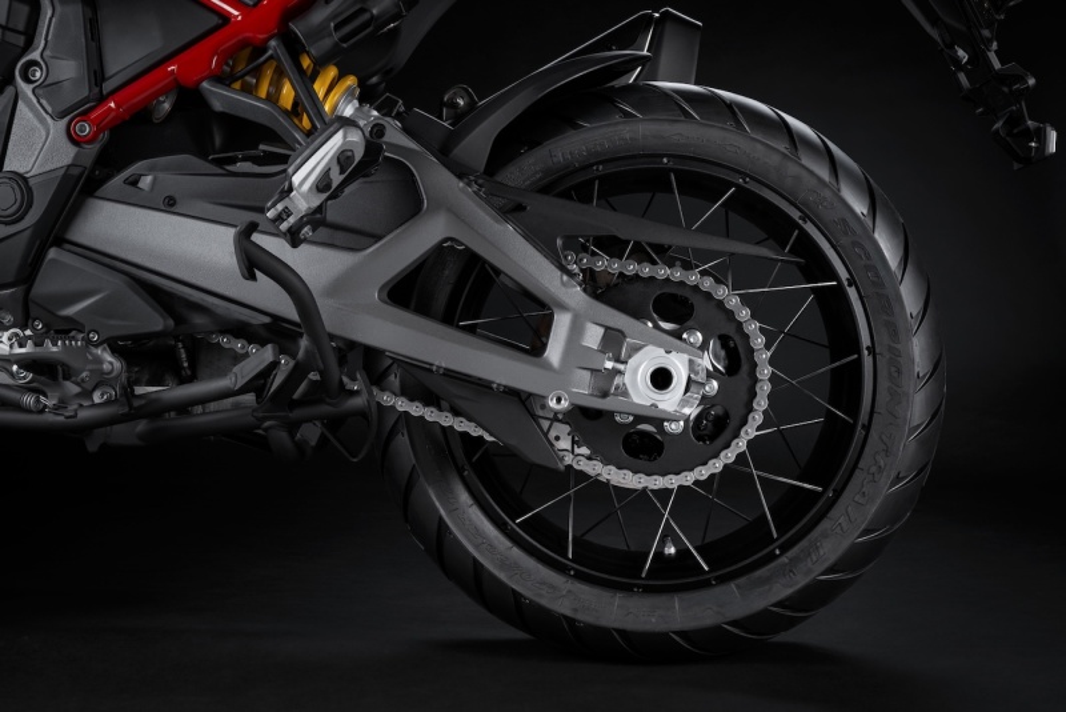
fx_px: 1274
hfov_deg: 45.4
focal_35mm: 43
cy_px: 356
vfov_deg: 31.2
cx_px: 533
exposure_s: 1/125
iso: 100
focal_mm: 43
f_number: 11
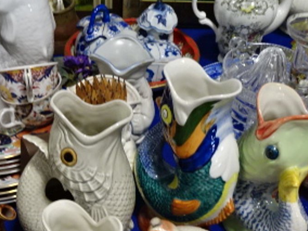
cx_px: 107
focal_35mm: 54
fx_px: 480
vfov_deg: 26.5
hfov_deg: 35.3
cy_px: 190
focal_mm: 4.1
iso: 250
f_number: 3.5
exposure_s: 1/30
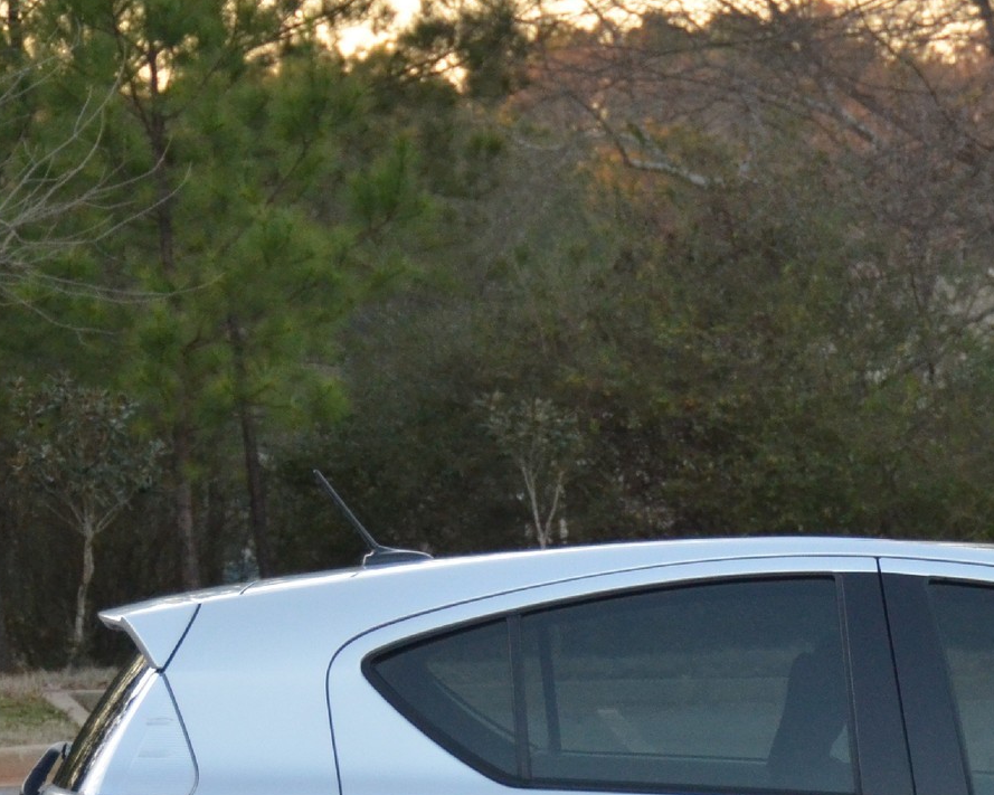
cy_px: 806
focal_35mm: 237
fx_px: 6971
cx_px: 1099
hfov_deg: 8.1
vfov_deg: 6.5
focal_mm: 60
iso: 1600
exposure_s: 1/320
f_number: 4.8
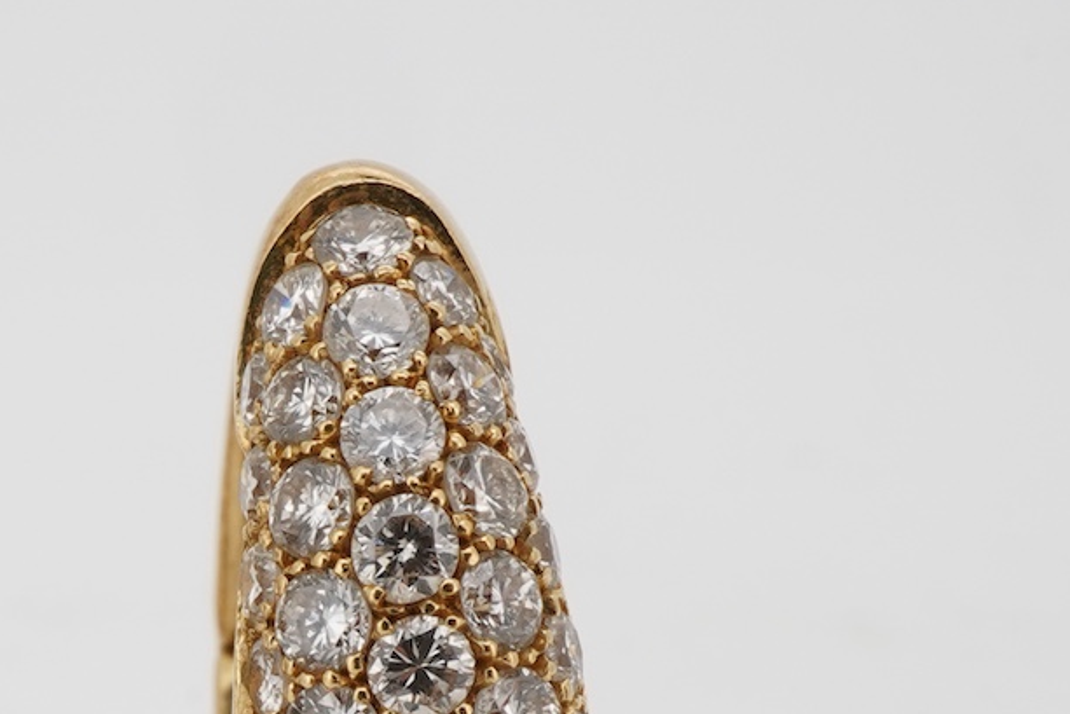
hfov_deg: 15.3
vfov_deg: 10.3
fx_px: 3924
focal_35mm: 132
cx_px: 72
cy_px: 759
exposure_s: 1/125
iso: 400
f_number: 22
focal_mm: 30
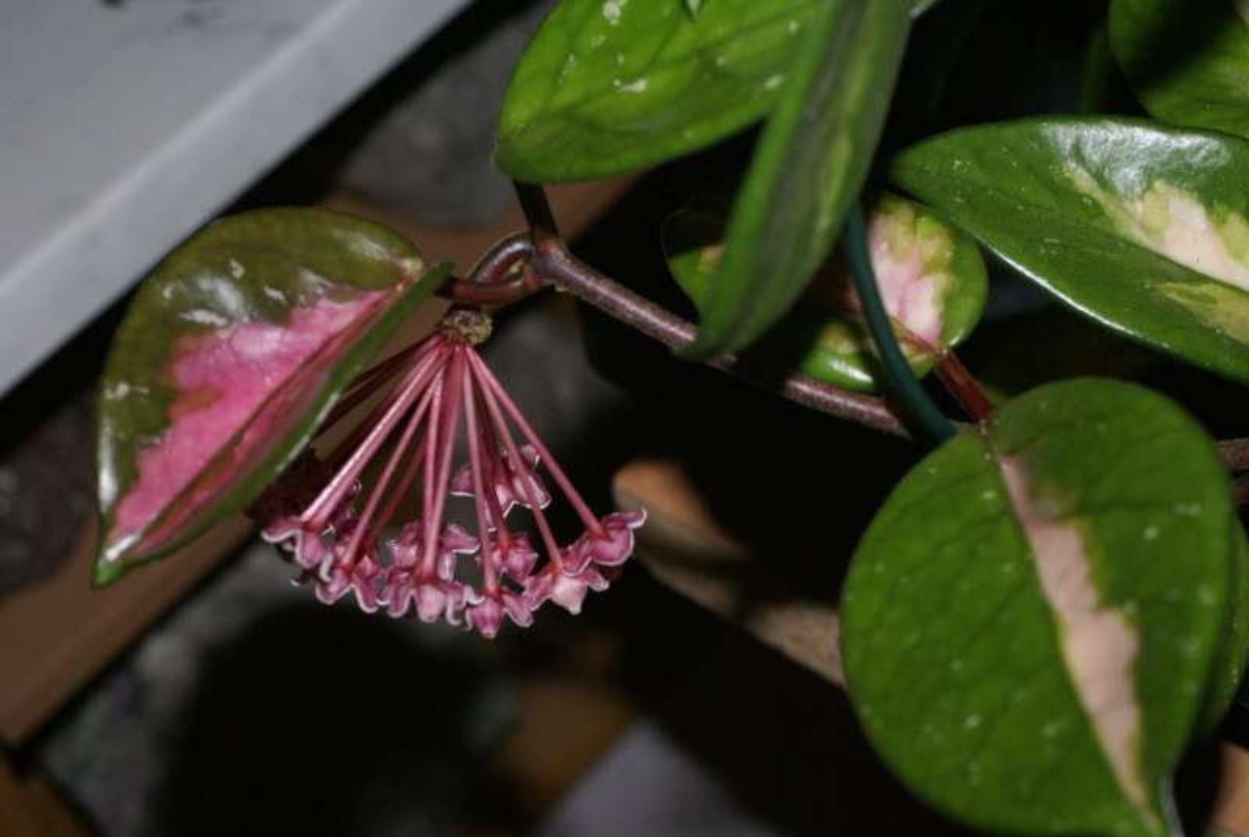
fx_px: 2606
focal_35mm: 75
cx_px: 624
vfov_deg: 18.2
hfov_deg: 27.0
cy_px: 418
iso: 400
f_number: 9
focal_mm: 50
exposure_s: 1/80
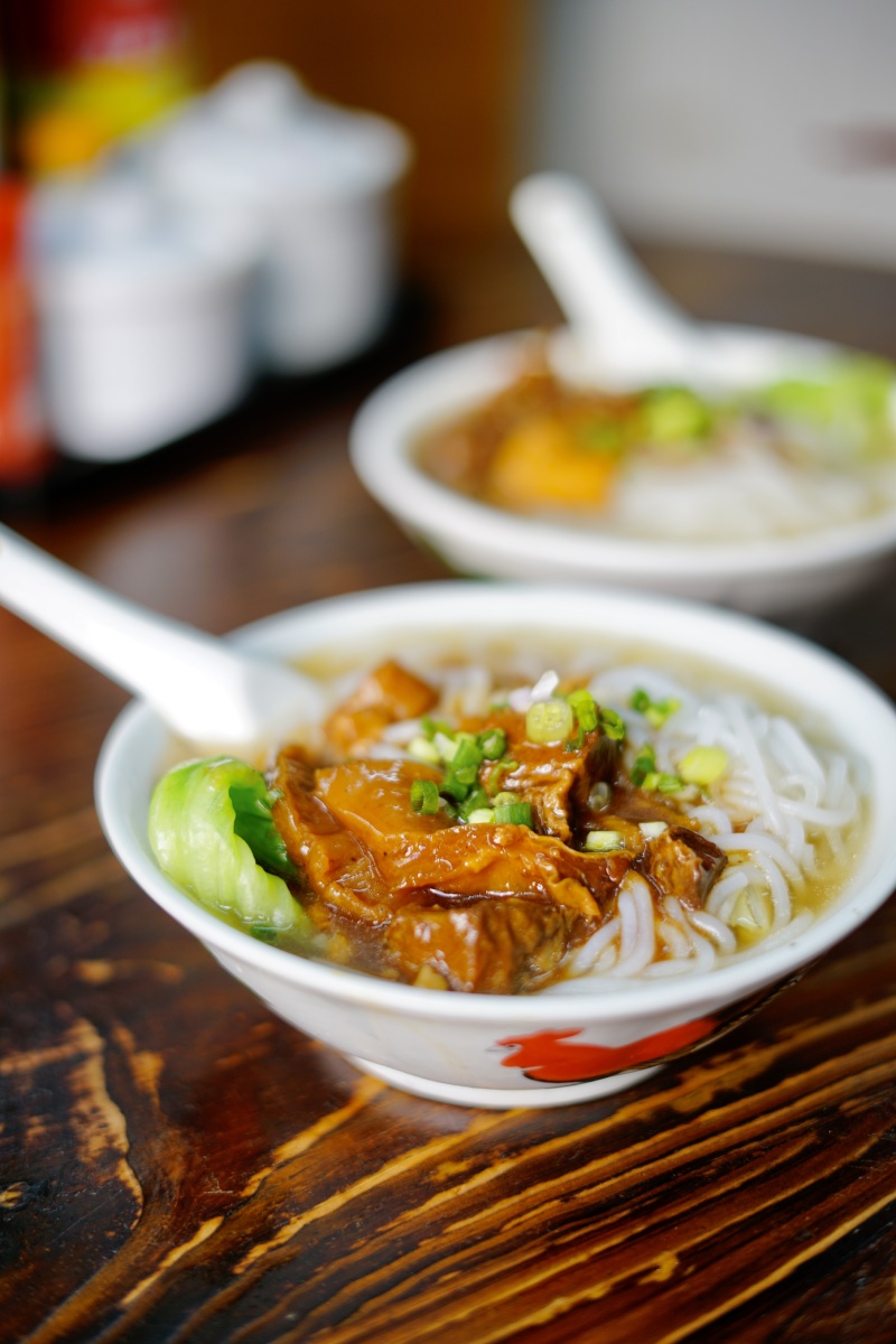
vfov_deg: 39.6
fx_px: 1867
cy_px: 672
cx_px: 448
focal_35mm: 50
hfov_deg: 27.0
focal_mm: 50
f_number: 2
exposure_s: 1/100
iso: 125
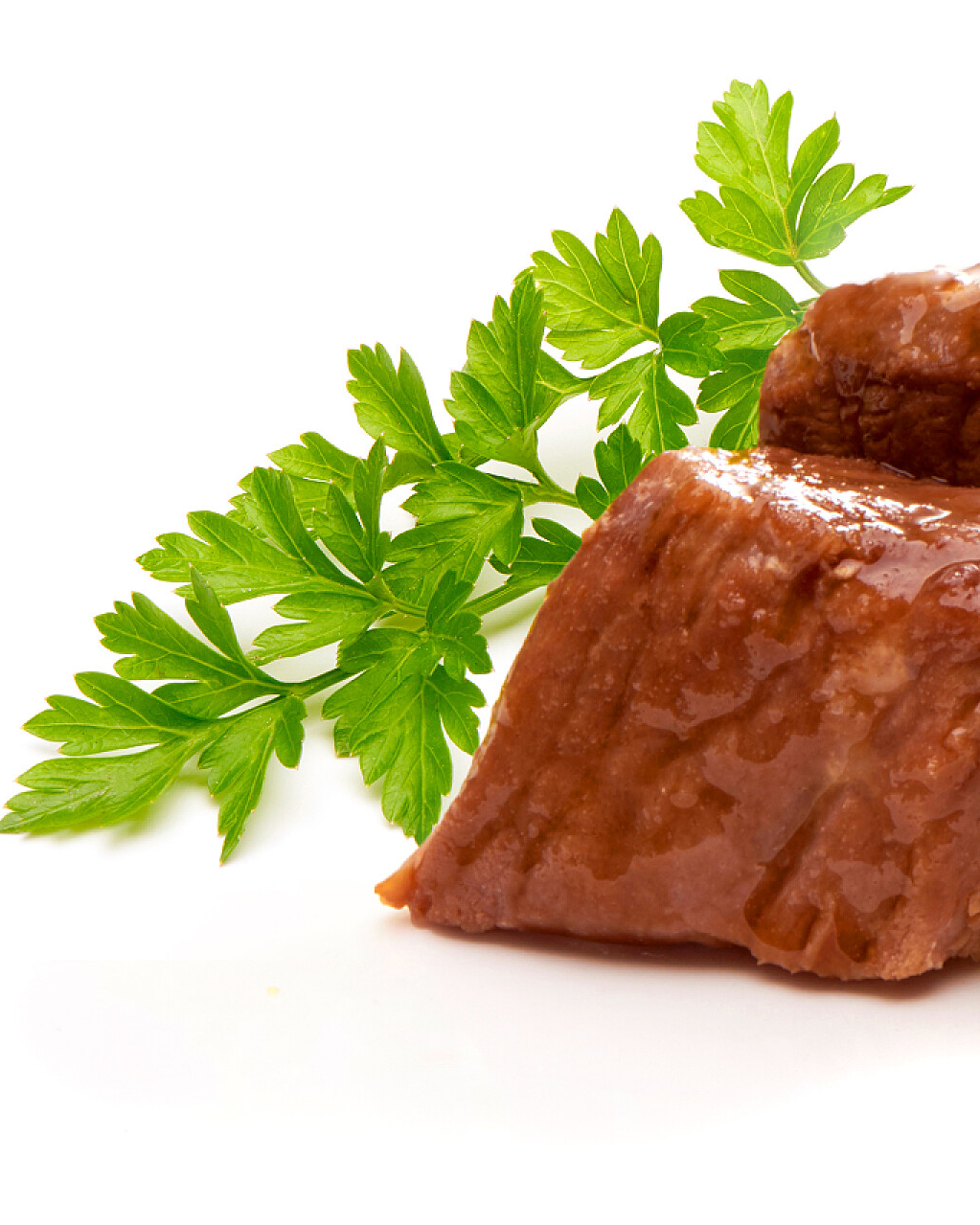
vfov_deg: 13.0
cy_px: 612
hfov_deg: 10.4
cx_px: 840
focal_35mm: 148
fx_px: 5366
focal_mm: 105
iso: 50
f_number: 25
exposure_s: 1/100
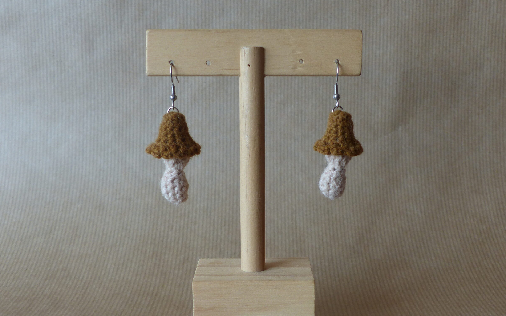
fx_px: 607
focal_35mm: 44
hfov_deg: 45.2
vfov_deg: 29.2
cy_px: 166
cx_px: 268
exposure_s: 1/125
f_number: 2.8
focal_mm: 6.8
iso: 100
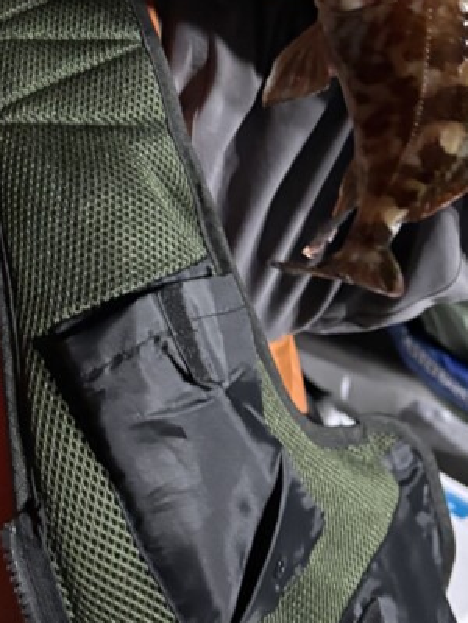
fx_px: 1172
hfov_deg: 22.4
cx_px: 123
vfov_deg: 27.1
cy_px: -83
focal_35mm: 65
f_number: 1.6
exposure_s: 1/31
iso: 640
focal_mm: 5.96
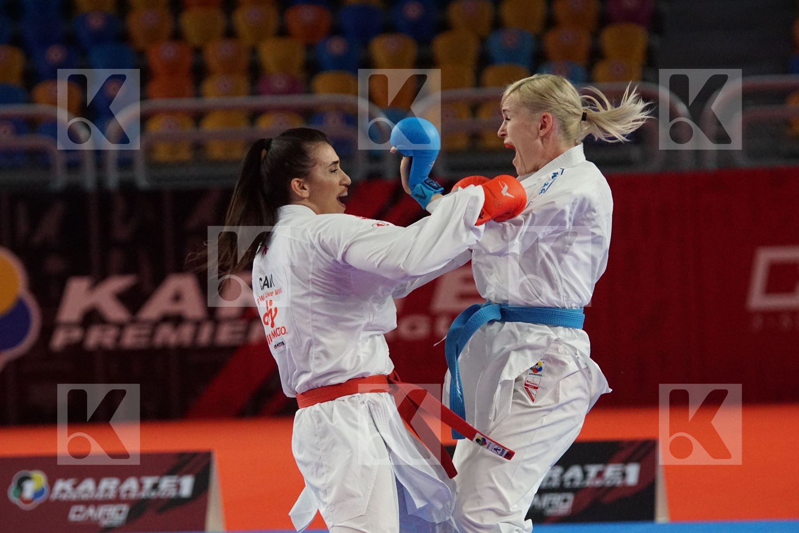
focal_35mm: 225
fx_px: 4993
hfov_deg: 9.1
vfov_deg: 6.1
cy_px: 266
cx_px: 400
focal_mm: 150
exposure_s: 1/2000
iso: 3200
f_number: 3.2
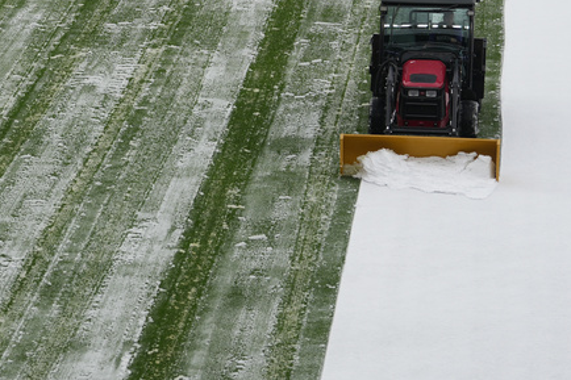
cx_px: 30
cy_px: 42
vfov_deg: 8.3
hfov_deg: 12.3
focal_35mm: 165
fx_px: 2616
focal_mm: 70
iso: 200
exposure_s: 1/1250
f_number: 3.2
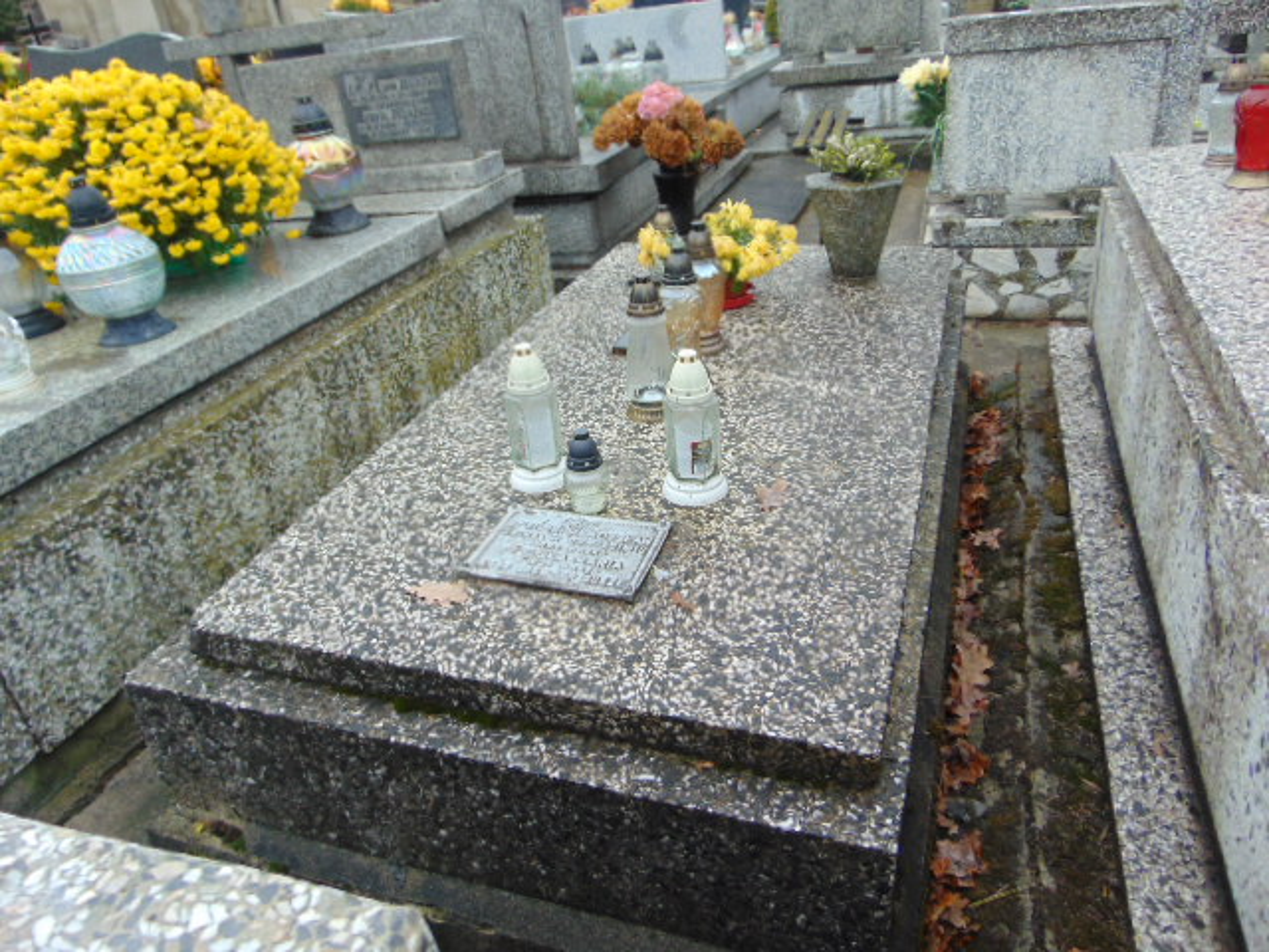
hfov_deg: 69.4
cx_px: 634
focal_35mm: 25
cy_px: 476
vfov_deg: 54.9
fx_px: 916
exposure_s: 1/125
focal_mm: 4.5
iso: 80
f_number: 3
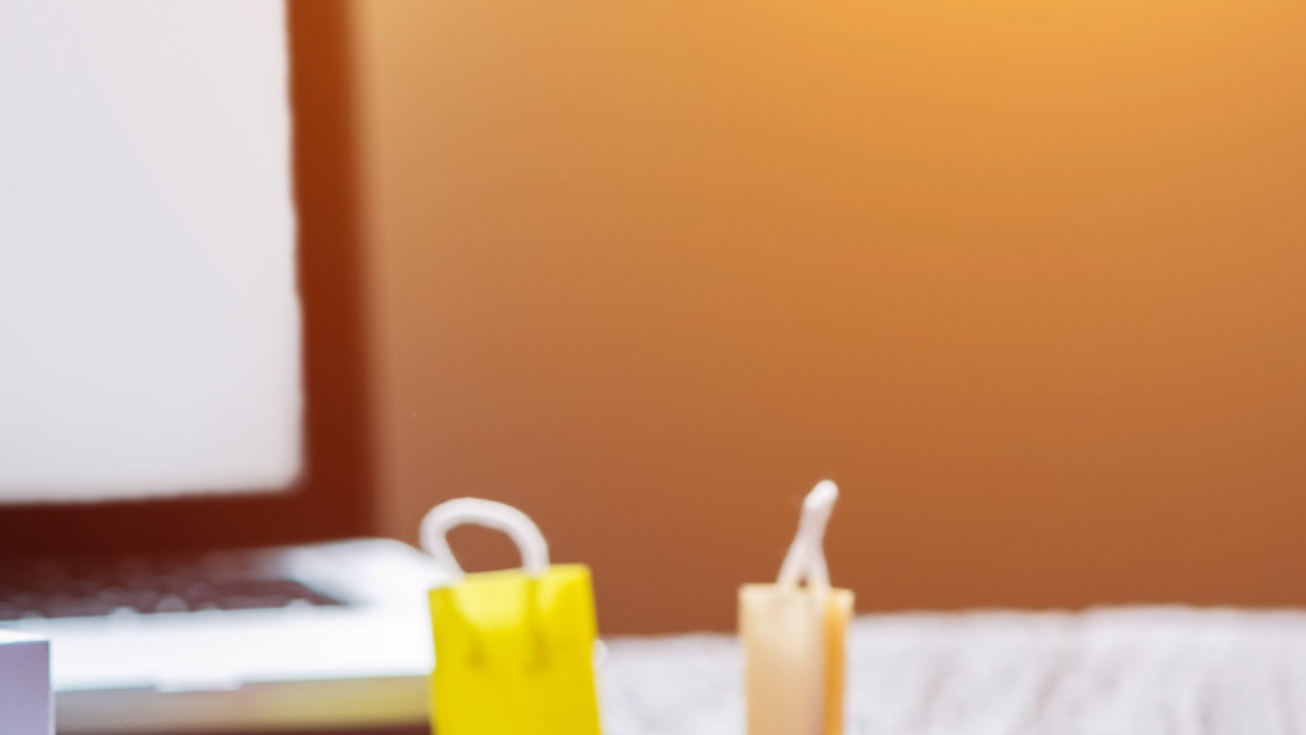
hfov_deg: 14.4
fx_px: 5160
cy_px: 414
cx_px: 381
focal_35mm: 149
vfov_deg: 8.1
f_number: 3.6
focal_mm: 60
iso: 320
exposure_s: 1/45
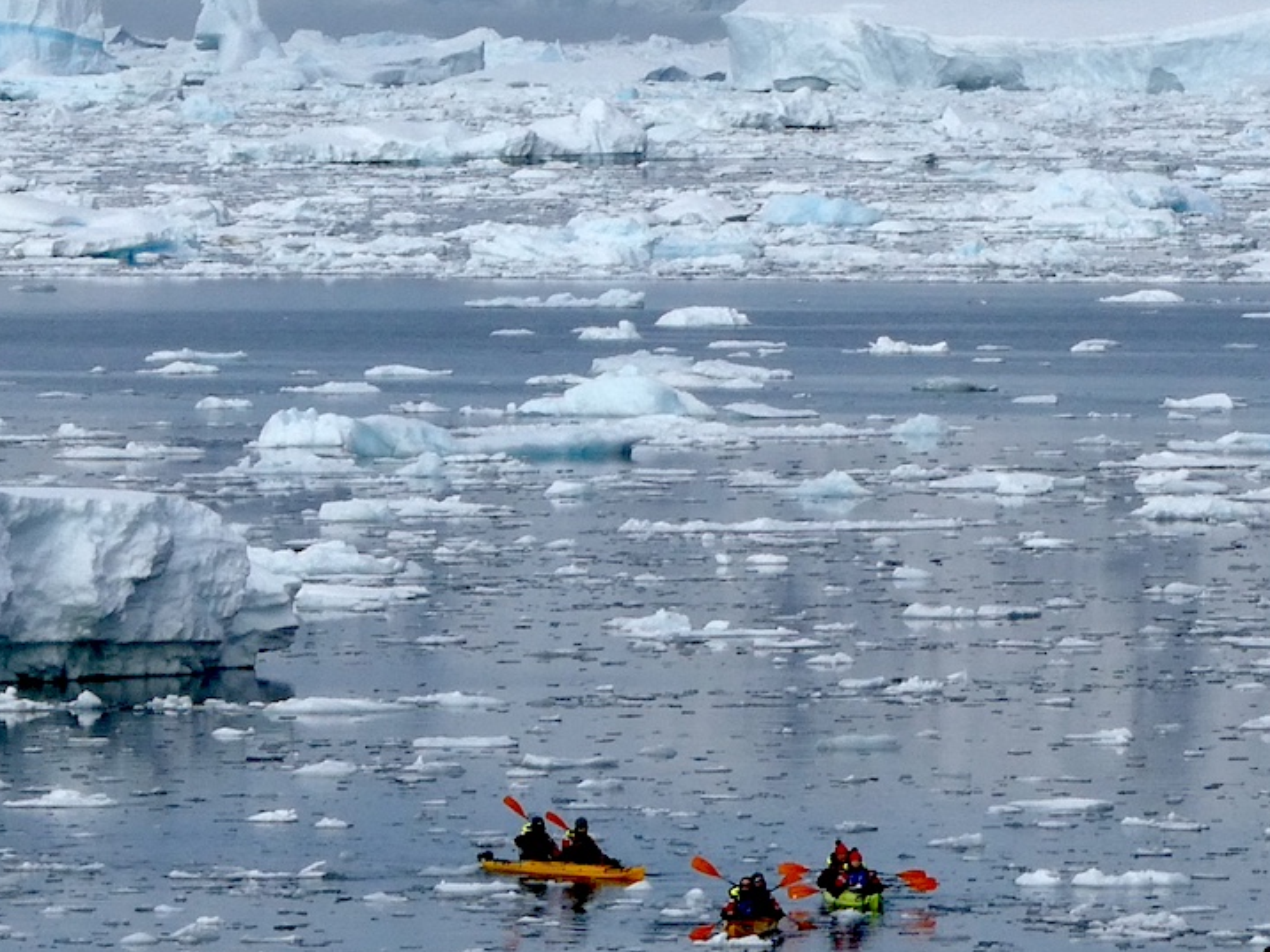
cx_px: 1566
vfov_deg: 2.9
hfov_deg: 3.8
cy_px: -106
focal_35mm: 517
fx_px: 18968
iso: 80
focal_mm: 33.2
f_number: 5.6
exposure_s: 1/1000
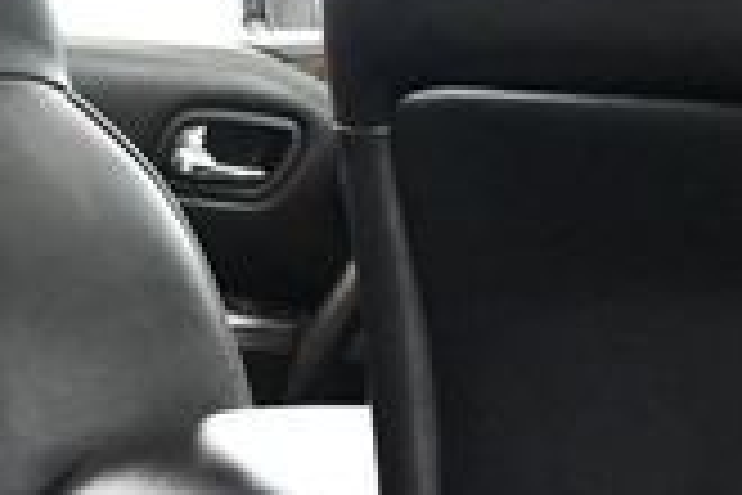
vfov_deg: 9.7
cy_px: 536
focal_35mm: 140
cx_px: 360
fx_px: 2885
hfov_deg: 14.7
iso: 8000
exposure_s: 1/60
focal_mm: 18
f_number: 3.5
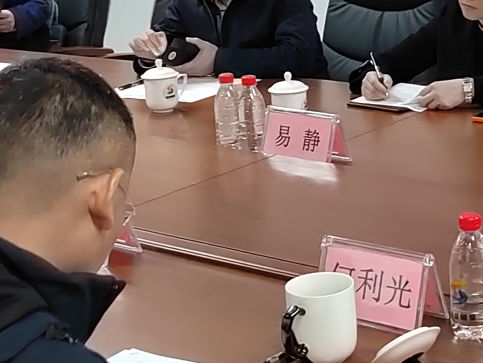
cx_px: 433
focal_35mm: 80
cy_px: 59
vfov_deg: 18.2
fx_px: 1116
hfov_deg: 23.8
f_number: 1.9
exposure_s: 1/33.3
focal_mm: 5.52
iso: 1544
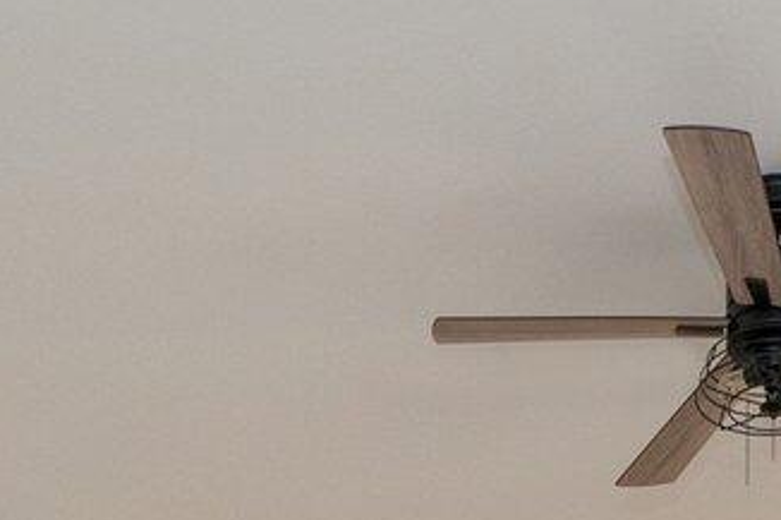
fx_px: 1908
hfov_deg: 22.9
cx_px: 592
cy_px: 1325
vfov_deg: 11.9
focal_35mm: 88
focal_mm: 14
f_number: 8
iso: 500
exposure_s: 1/25
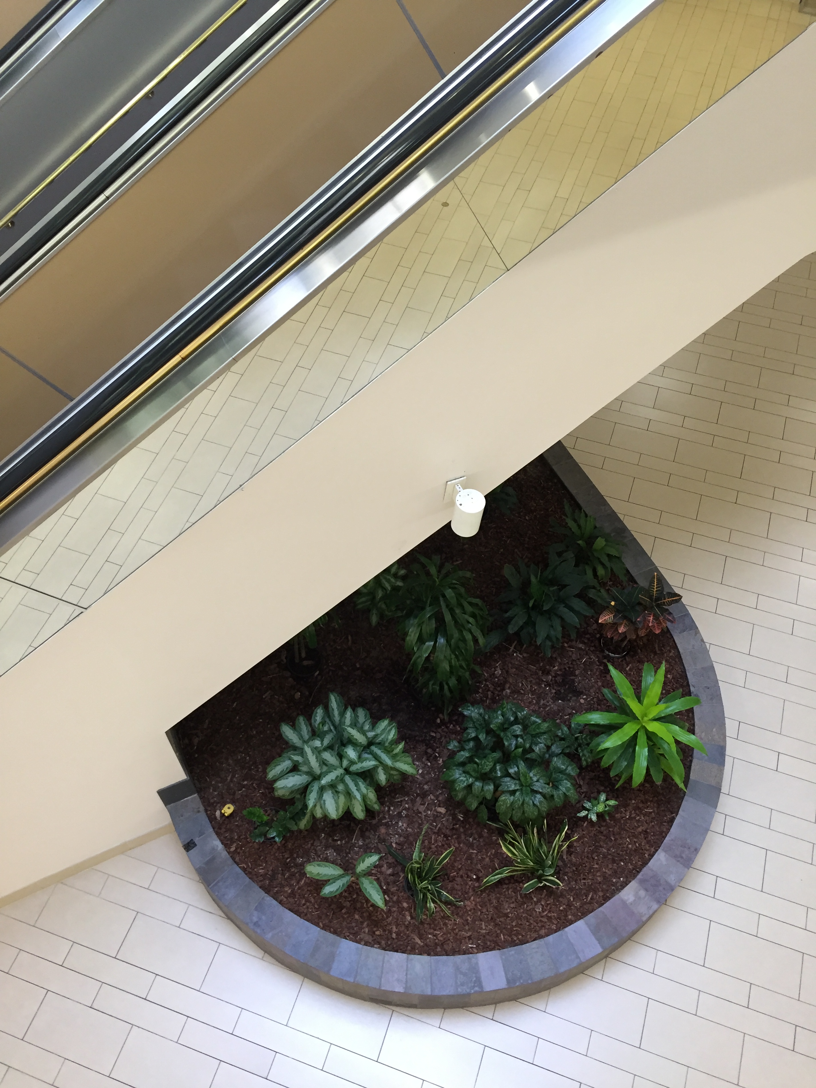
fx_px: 911
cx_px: 408
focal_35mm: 29
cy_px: 544
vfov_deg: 61.7
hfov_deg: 48.2
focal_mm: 4.15
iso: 125
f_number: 2.2
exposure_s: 1/30
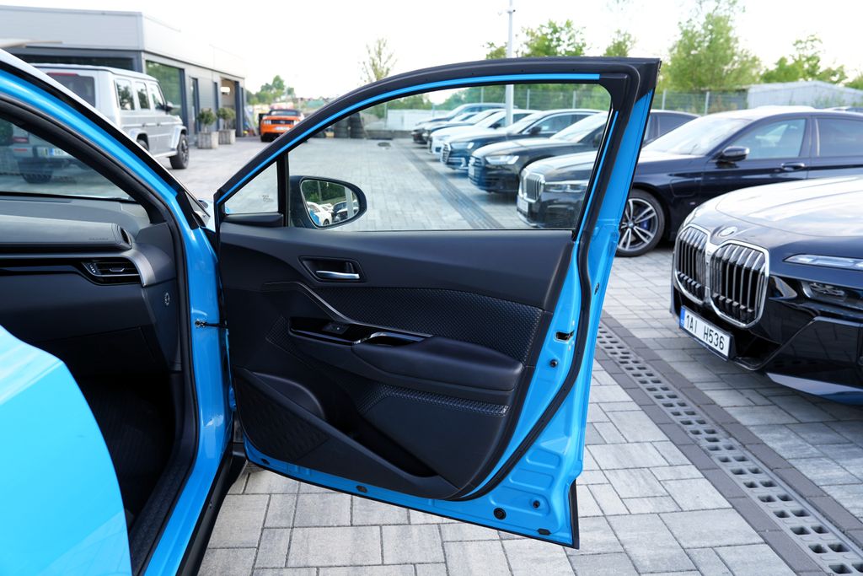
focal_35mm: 25
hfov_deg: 71.5
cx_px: 432
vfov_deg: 51.3
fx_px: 599
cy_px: 288
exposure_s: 1/60
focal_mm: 25
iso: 100
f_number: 4
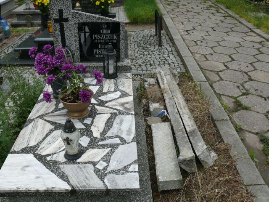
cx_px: 134
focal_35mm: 35
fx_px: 272
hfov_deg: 52.6
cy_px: 101
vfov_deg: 40.7
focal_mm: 7.4
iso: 100
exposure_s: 1/200
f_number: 4.5
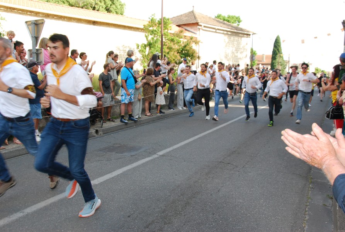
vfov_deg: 40.2
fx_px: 317
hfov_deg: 57.1
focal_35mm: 33
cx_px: 172
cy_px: 116
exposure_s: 1/200
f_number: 8
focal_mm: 22
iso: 400
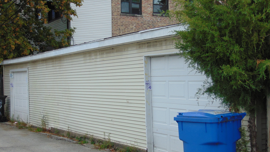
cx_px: 134
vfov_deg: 21.8
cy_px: 80
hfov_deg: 37.8
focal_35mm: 55
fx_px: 394
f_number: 3.5
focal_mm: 9
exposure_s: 1/400
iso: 80
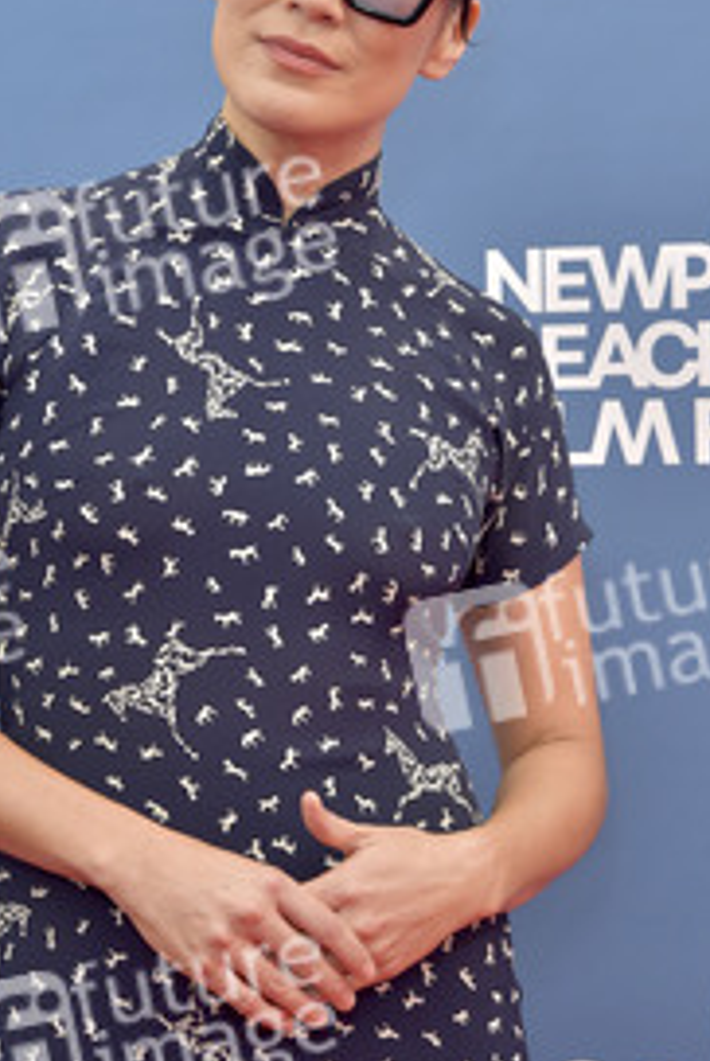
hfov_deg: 14.1
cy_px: 445
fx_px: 2862
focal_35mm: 97
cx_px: 252
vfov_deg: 21.0
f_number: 7.1
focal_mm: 66
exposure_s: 1/250
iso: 320
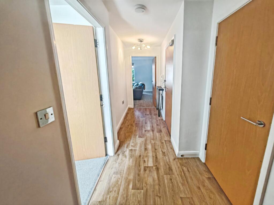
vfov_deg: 89.9
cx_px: 137
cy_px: 102
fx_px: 103
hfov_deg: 106.2
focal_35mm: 13
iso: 250
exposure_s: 1/25
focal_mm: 1.82
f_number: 2
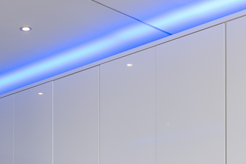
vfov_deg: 16.0
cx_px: 49
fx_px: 533
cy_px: 250
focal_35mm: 78
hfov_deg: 25.5
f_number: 6.3
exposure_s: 1/40
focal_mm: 16
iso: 320
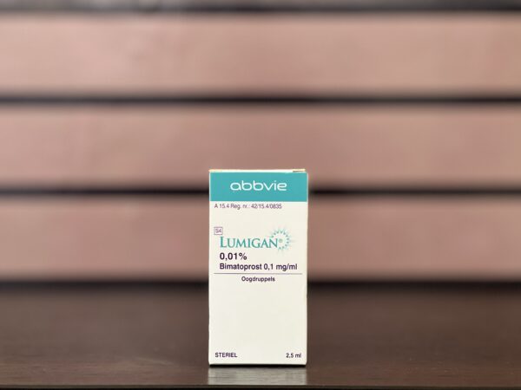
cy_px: 195
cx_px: 260
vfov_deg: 19.1
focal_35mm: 77
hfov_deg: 25.3
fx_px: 1159
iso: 400
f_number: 2.8
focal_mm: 9
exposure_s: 1/33
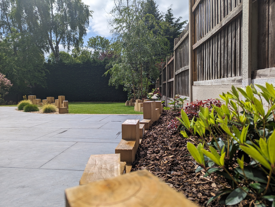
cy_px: 104
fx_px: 191
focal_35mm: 24
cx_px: 138
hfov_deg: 71.5
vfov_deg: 56.9
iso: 43
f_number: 1.85
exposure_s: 1/3333
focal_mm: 6.81
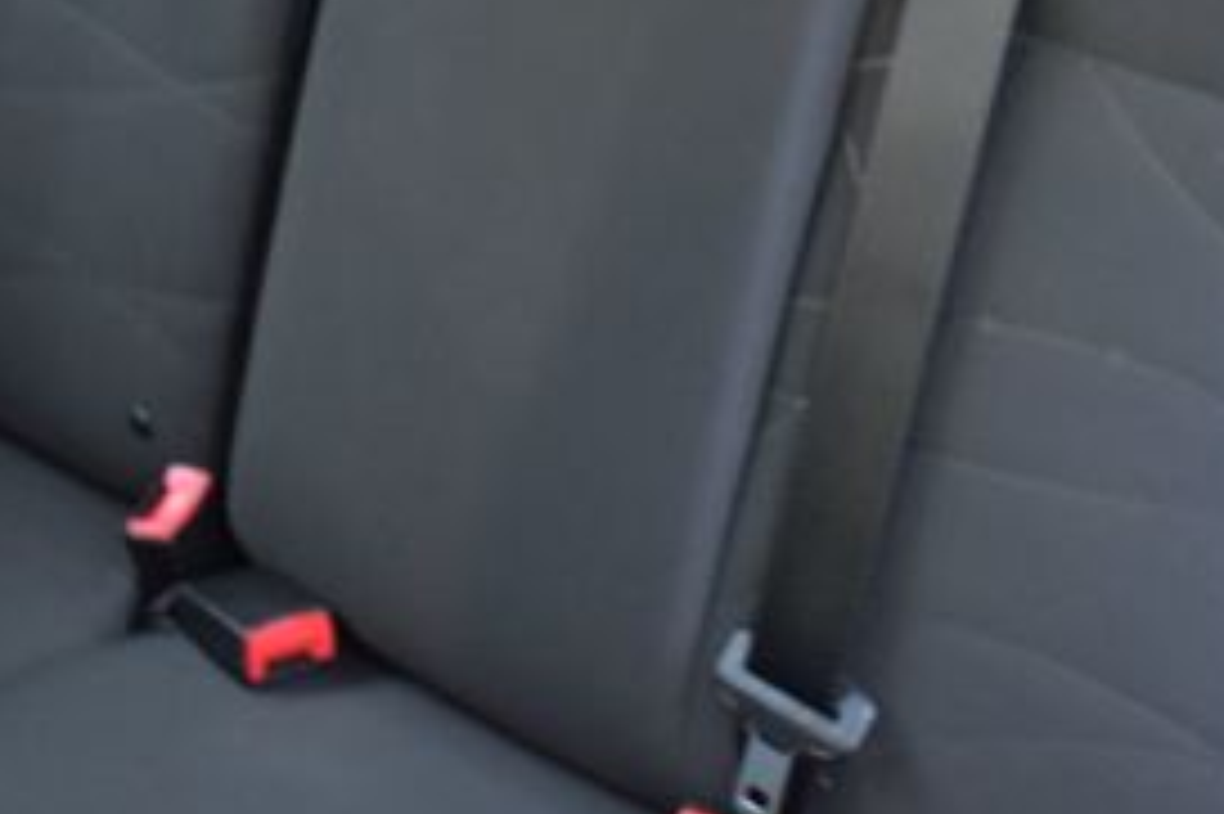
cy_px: 58
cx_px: 918
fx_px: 2520
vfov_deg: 18.0
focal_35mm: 74
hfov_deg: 26.9
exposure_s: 1/4
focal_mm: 21
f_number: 3.8
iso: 1600
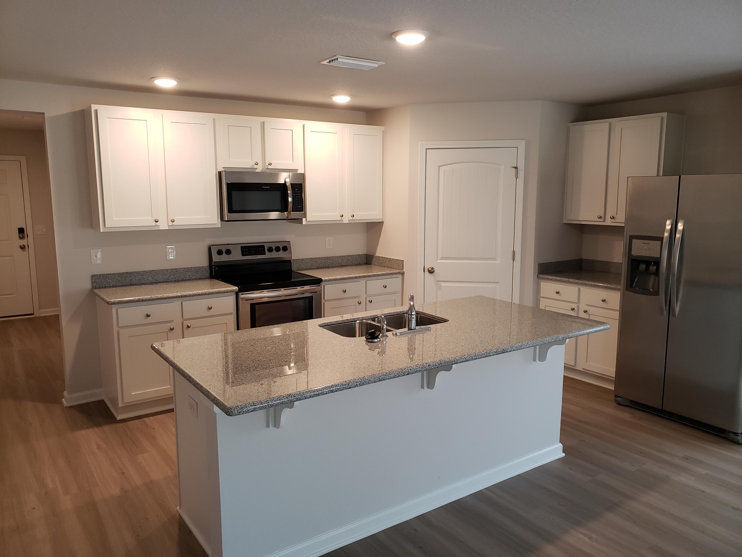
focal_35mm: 26
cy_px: 278
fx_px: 557
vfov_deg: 53.1
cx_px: 371
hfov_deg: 67.3
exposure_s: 1/60
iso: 250
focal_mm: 4.3
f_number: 2.4
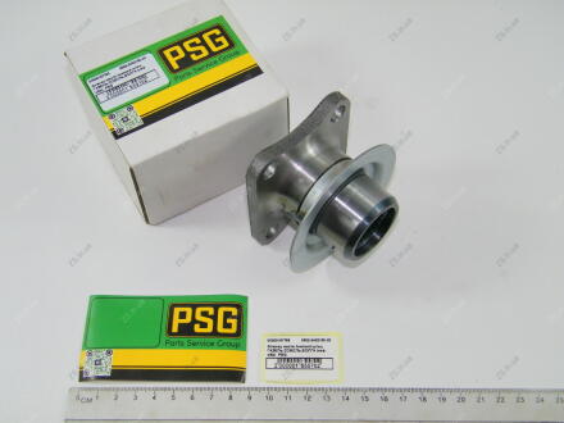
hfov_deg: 39.7
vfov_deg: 30.3
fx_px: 782
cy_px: 212
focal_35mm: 48
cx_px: 282
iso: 80
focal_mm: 8.6
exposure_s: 1/160
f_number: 3.9
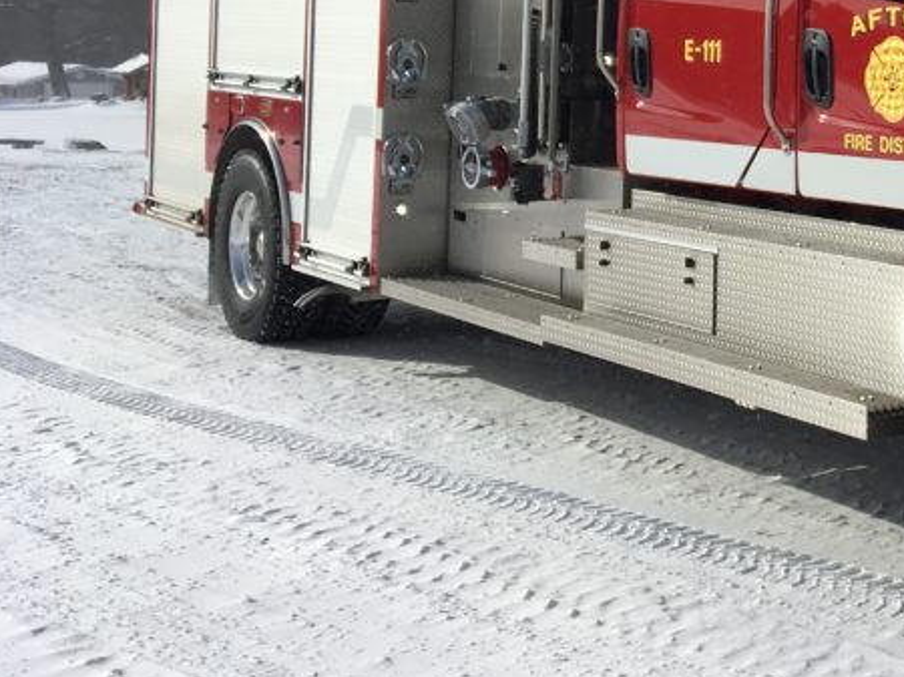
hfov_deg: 26.9
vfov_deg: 21.8
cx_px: 1010
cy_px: 92
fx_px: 1723
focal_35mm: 66
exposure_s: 1/3205
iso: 25
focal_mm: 4.15
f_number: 2.2
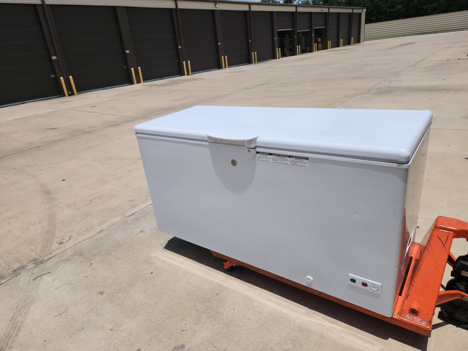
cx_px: 234
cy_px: 176
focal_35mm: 23
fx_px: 311
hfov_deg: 73.9
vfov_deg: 58.9
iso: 20
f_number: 1.8
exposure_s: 1/4432
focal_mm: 5.4
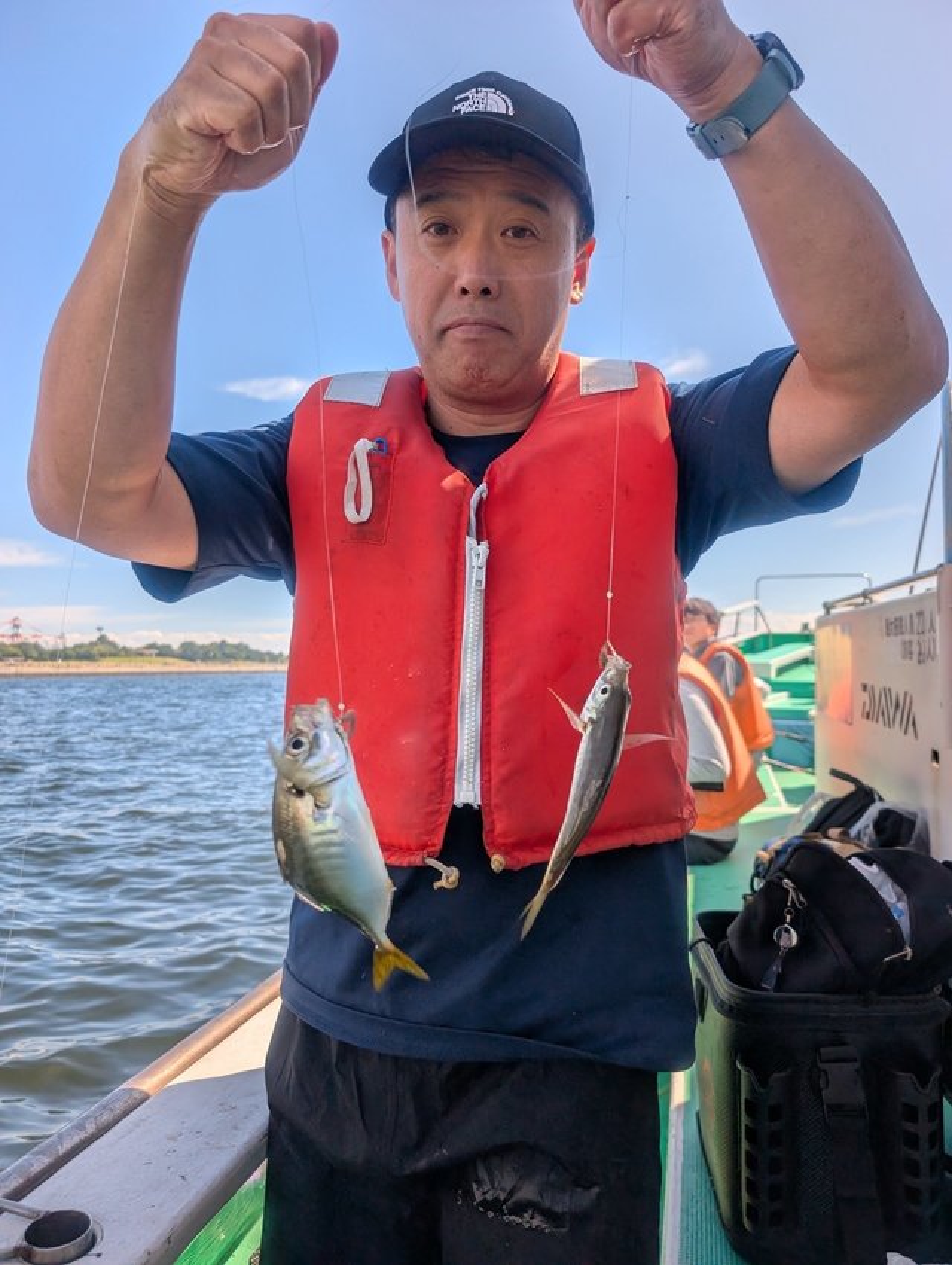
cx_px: 476
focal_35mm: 24
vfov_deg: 71.5
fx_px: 878
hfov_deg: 56.9
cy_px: 632
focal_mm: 6.9
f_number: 1.68
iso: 20
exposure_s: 1/1087
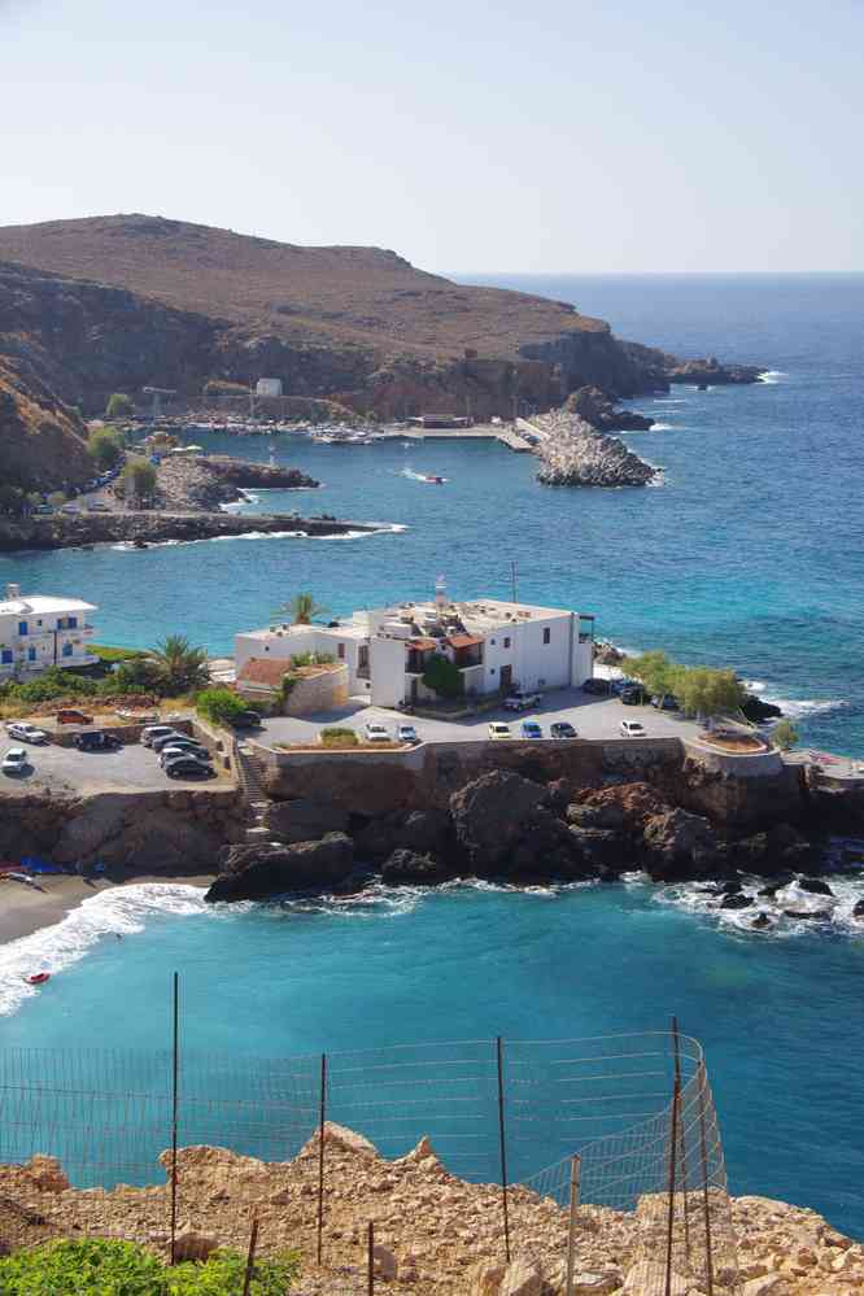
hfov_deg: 23.3
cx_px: 432
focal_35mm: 58
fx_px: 2095
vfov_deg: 34.4
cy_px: 648
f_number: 11
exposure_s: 1/80
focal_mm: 38.8
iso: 200
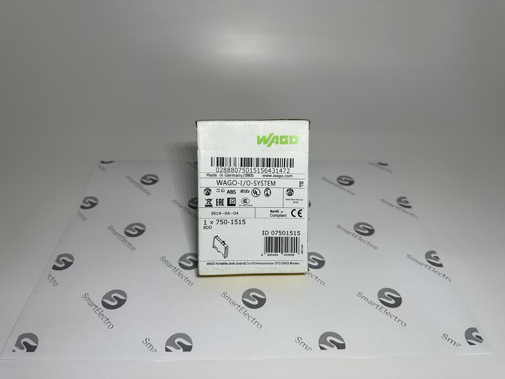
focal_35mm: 24
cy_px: 190
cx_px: 252
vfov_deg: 56.8
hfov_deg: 71.6
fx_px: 350
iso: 100
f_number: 1.78
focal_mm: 6.86
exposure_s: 1/615
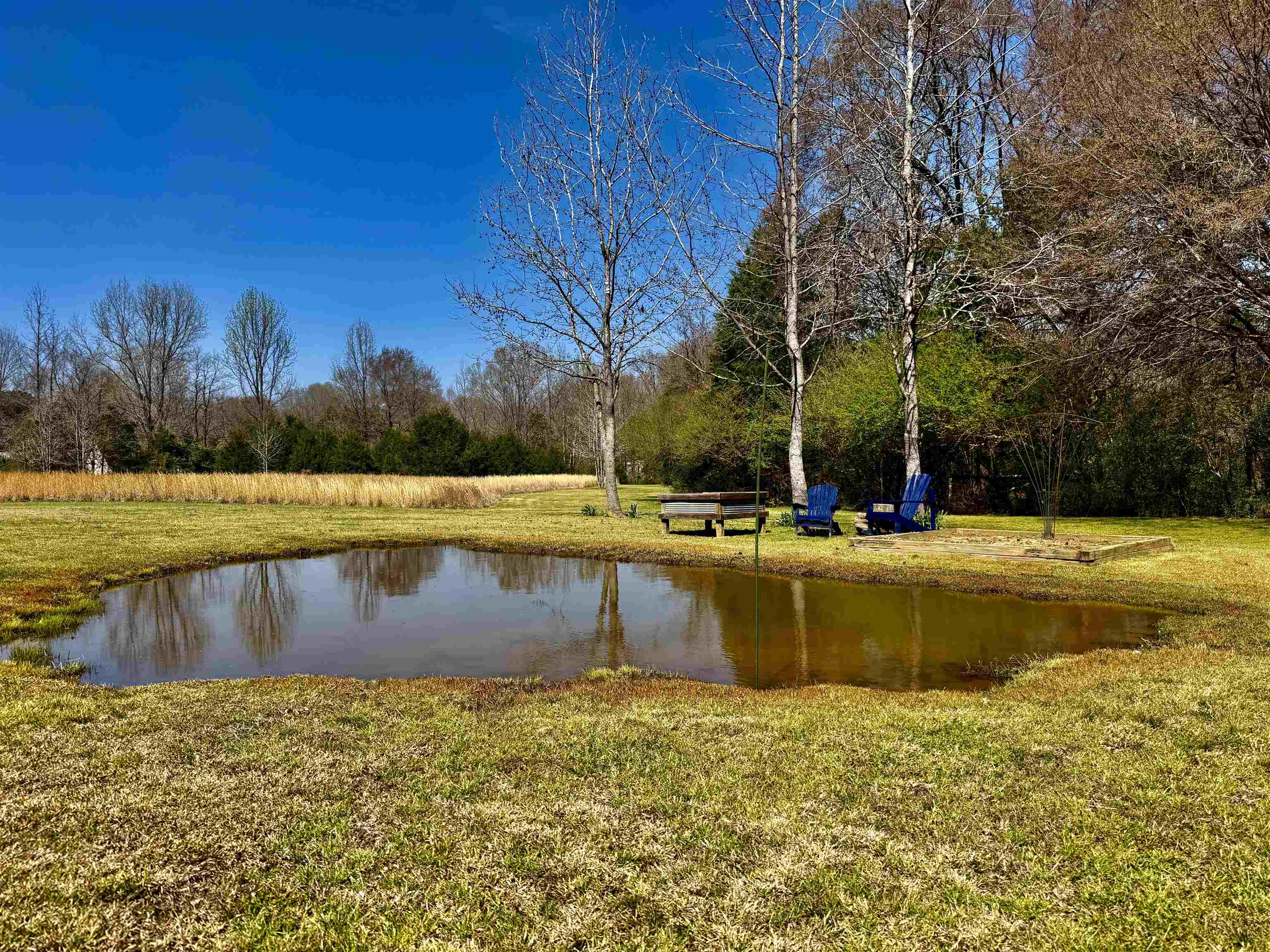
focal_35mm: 24
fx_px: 881
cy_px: 476
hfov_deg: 71.6
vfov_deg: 56.8
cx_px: 635
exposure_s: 1/4405
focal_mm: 6.76
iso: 80
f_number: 1.78
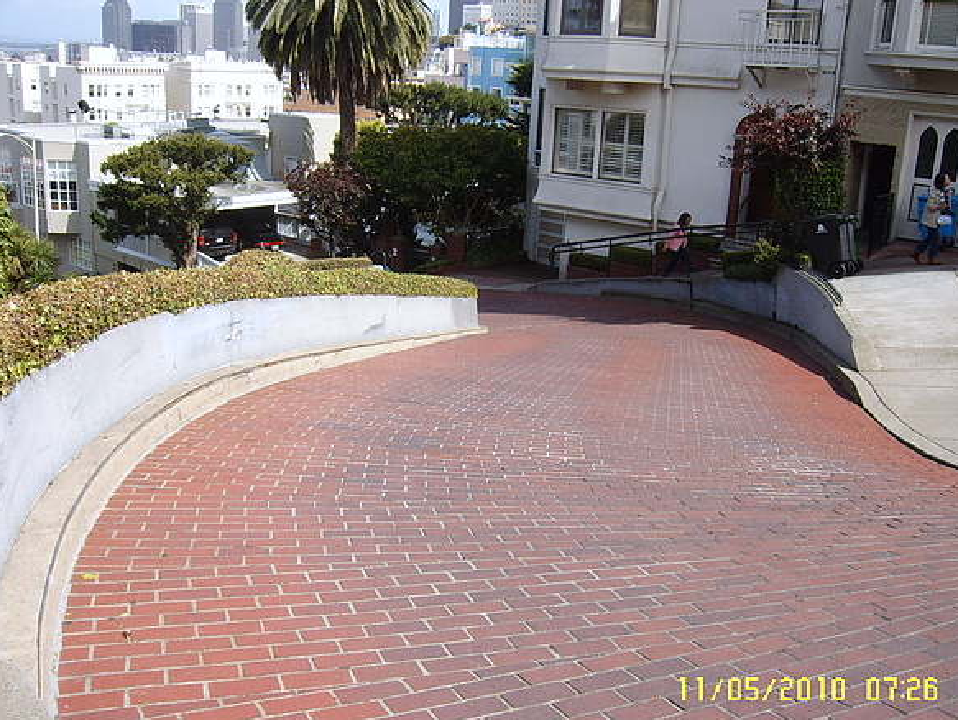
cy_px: 368
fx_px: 997
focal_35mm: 36
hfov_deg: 51.3
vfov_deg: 39.7
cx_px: 486
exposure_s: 1/350
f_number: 5.8
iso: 50
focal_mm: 5.8
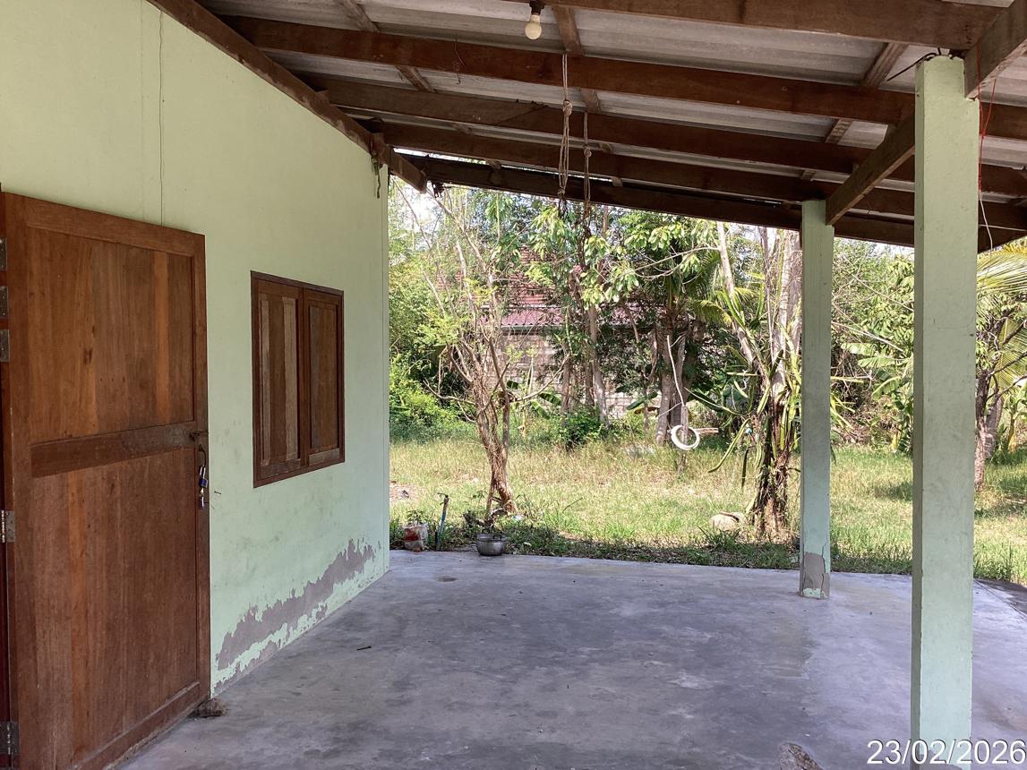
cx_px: 514
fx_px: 920
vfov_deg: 45.4
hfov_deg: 58.4
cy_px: 385
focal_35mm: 31
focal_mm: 3.3
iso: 25
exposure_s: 1/267
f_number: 2.4
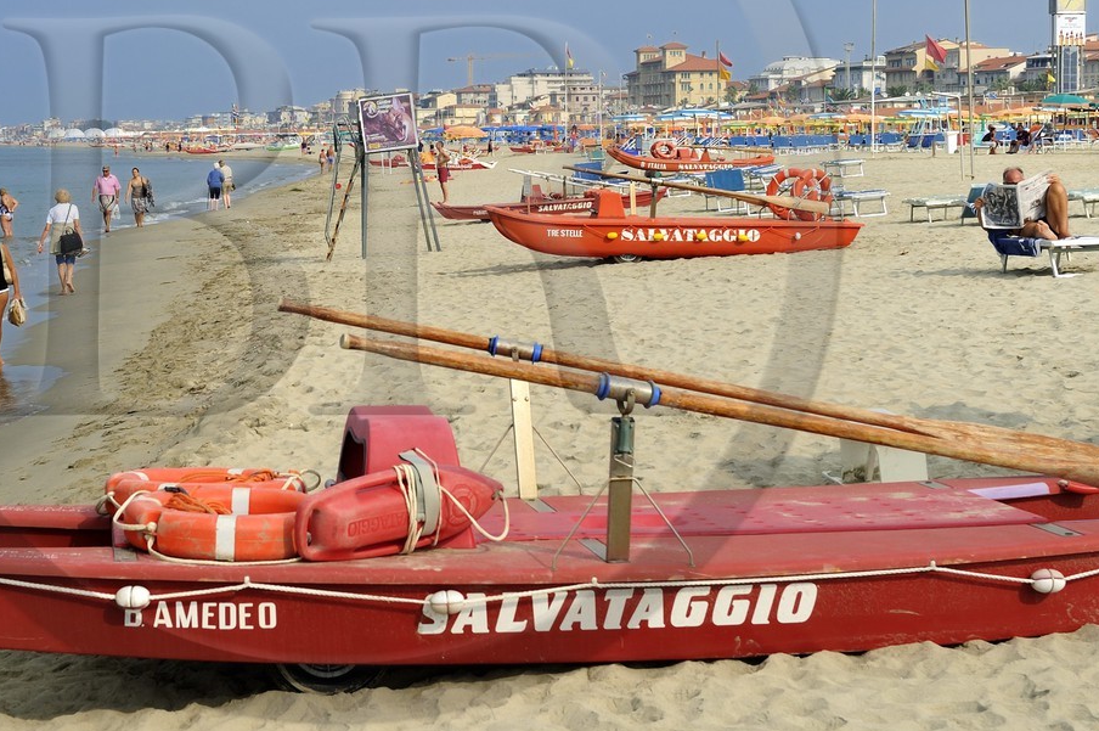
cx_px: 336
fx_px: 2592
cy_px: 218
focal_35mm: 85
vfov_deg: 16.0
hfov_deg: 23.8
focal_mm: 48
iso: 200
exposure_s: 1/250
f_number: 10
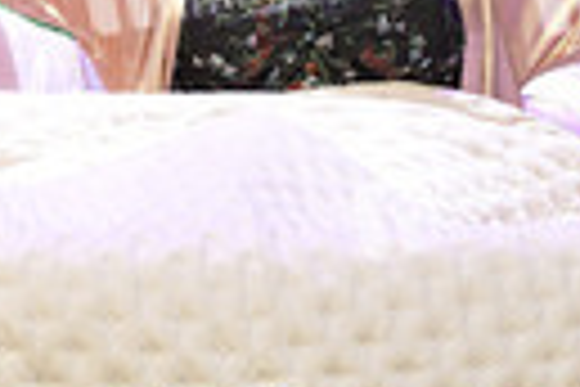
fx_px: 7588
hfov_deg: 4.4
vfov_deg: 2.9
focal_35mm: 471
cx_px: 79
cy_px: -130
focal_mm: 135
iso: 3200
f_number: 6.3
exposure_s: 1/200
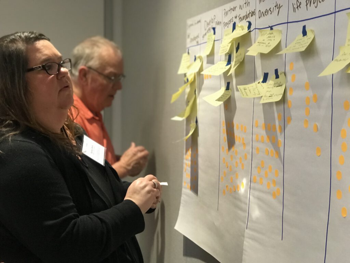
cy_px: 132
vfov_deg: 25.7
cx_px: 175
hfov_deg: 33.8
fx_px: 576
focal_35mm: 57
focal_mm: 6.6
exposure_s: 1/60
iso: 320
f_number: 2.8
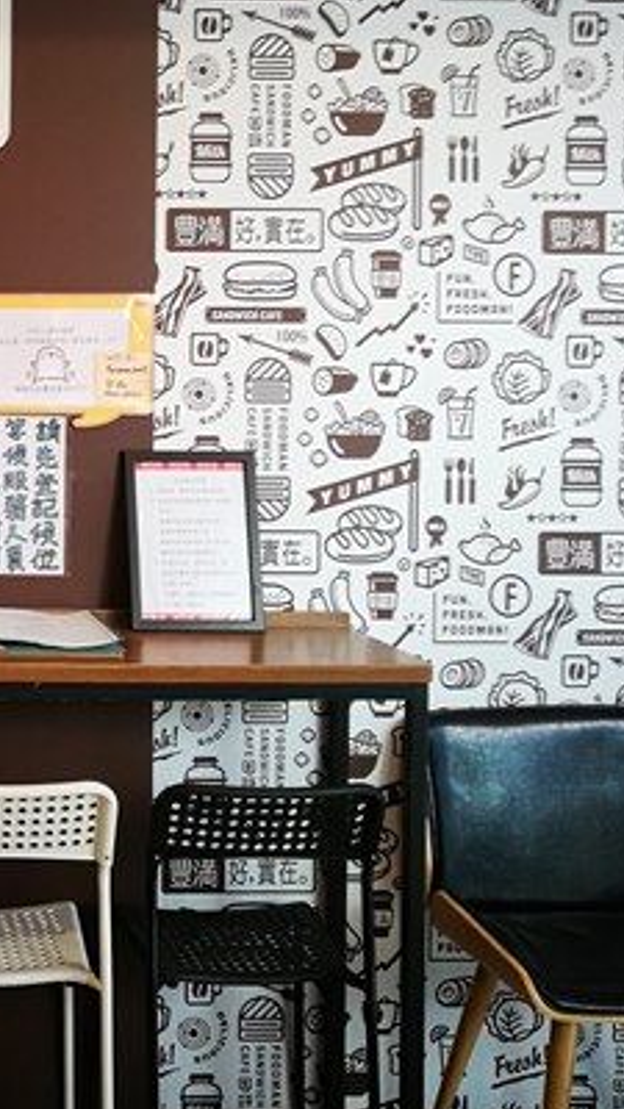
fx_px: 1559
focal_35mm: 53
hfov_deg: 20.7
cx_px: -180
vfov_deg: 38.9
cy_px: 405
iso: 160
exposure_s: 1/30
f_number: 2.2
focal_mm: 4.5
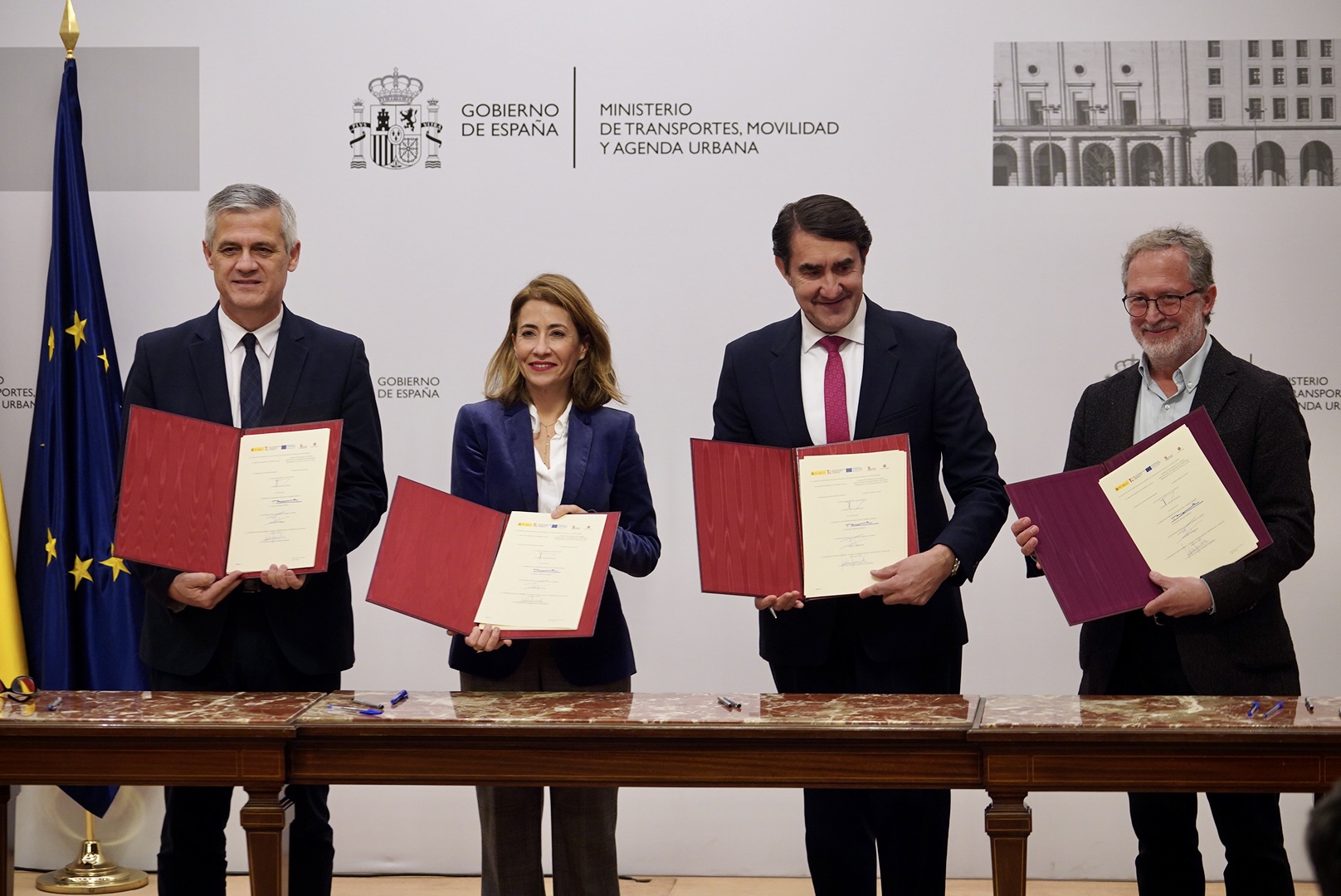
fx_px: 4063
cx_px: 670
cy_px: 448
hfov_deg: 18.7
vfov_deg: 12.6
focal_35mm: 109
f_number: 4.5
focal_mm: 109
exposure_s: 1/160
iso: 1600
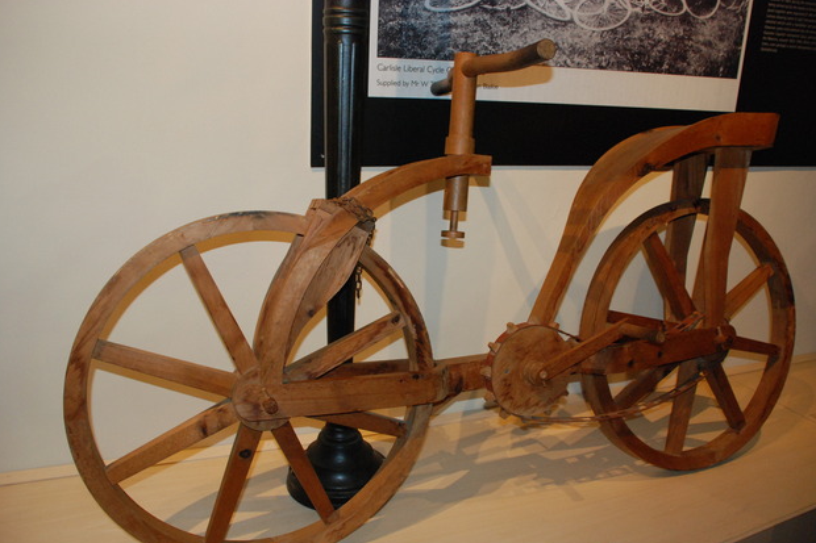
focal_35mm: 31
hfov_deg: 60.3
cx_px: 417
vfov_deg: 42.3
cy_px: 276
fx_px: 702
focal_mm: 20
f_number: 5.6
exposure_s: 1/60
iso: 1250
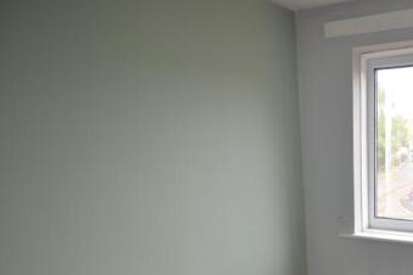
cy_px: 228
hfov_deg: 54.6
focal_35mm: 29
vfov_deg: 42.5
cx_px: 379
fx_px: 333
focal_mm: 10
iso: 250
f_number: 3.5
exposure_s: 1/125
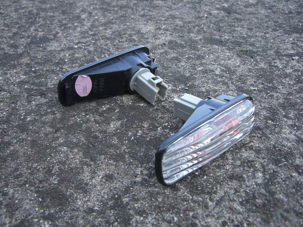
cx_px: 152
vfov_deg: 37.7
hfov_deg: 49.0
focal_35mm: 38
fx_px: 333
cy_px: 114
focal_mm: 6.2
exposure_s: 1/160
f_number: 2.7
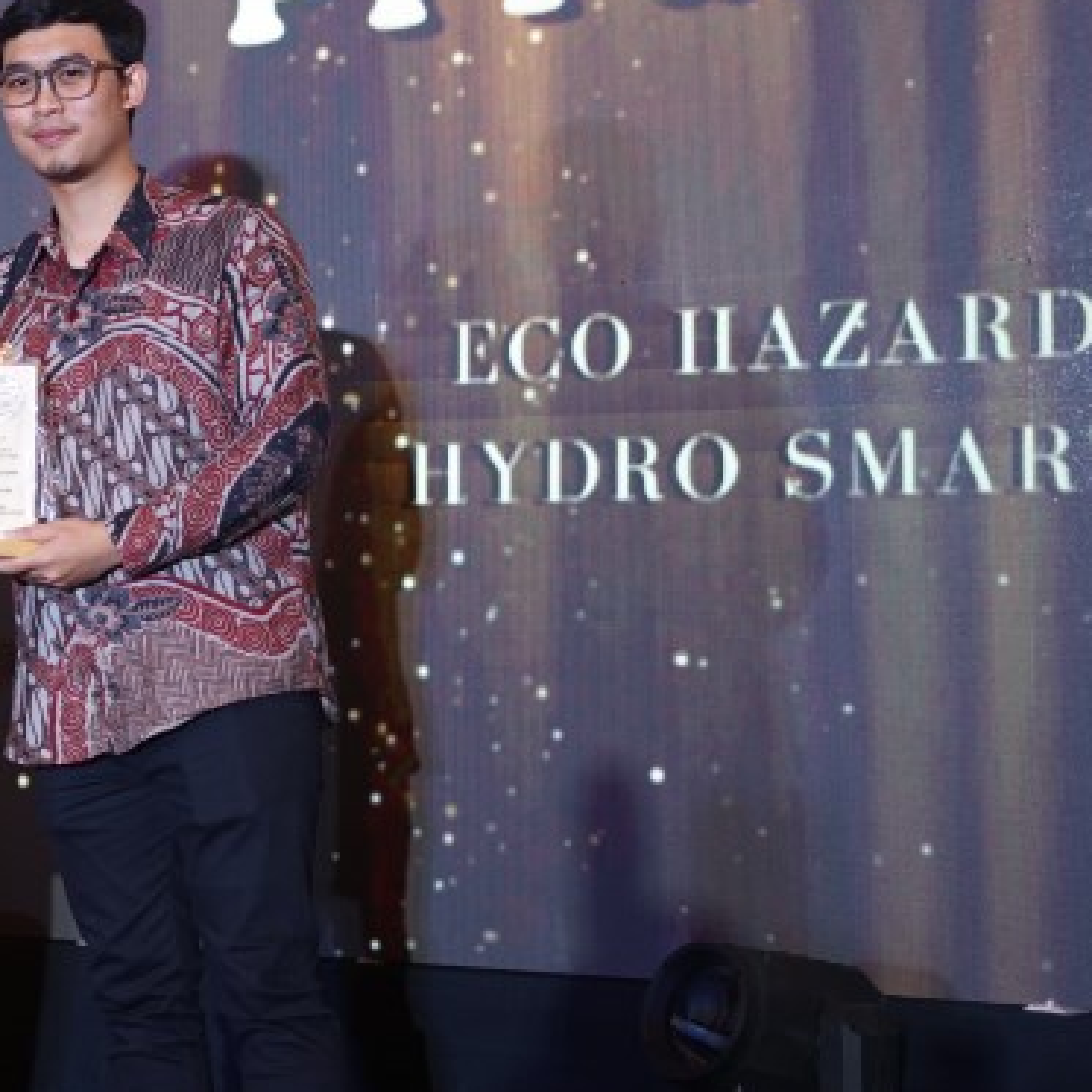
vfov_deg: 19.1
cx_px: -59
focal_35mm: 91
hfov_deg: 18.5
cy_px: 411
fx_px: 3248
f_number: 1.8
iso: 400
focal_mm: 50
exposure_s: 1/125
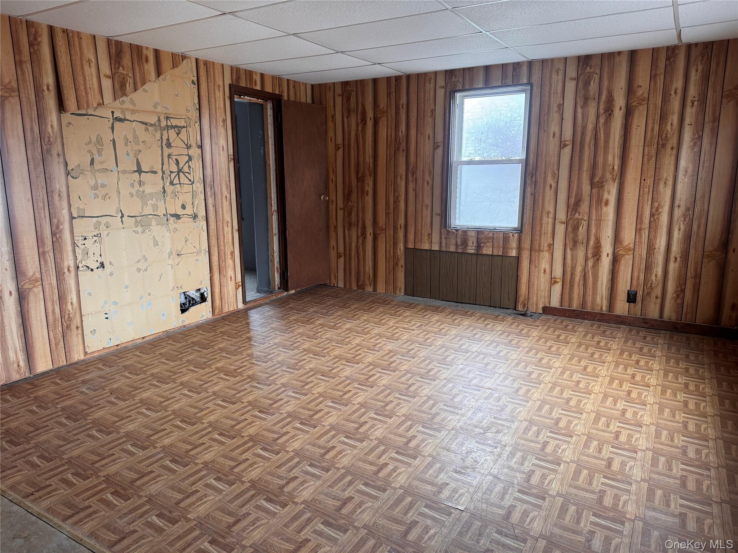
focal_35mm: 24
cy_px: 276
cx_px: 369
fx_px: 512
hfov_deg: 71.6
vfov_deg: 56.8
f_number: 1.78
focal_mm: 6.76
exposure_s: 1/121
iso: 200
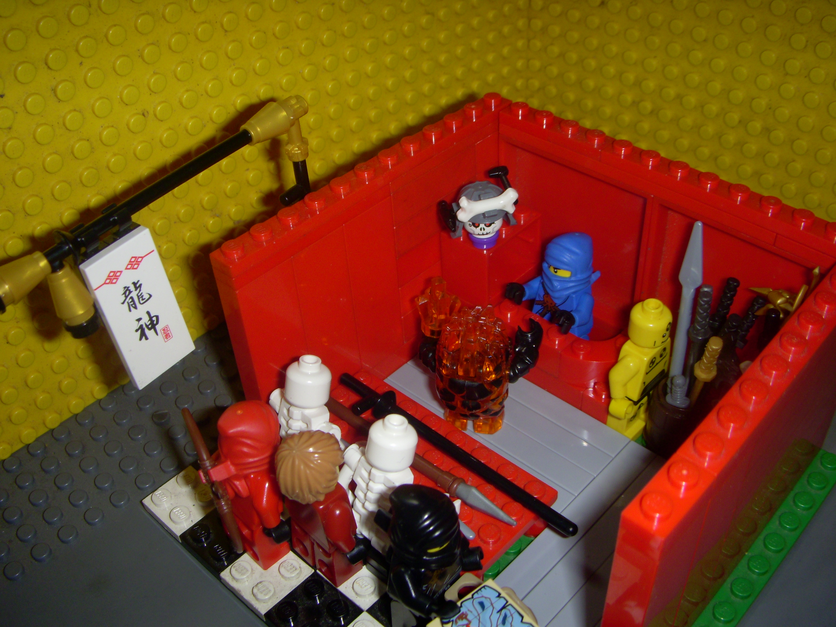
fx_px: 918
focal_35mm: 38
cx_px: 418
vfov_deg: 37.7
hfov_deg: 49.0
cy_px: 314
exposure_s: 1/30
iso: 100
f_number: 3.3
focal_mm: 6.3
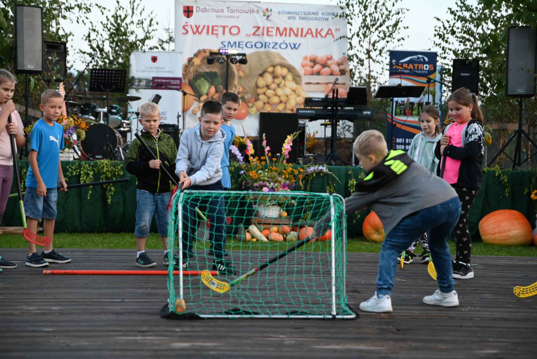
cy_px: 180
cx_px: 268
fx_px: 1045
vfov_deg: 19.5
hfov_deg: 28.8
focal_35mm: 70
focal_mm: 70
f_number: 2.8
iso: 560
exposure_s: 1/125
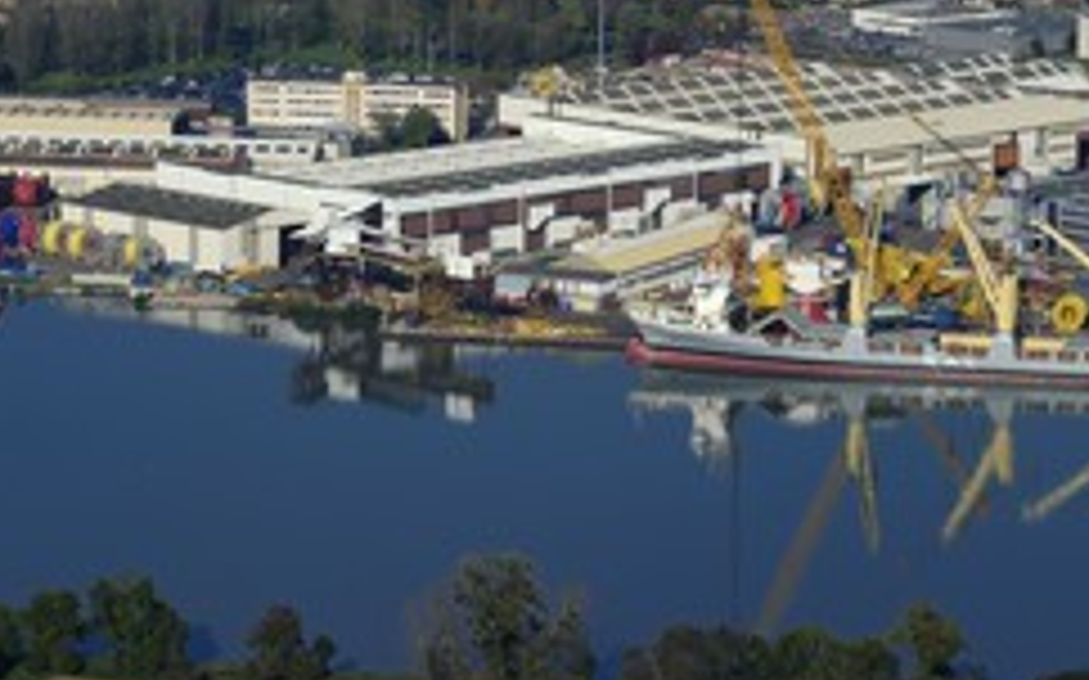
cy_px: 365
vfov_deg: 6.6
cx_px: 486
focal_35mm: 198
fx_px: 5874
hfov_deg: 10.6
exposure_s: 1/800
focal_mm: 112
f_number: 11
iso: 400
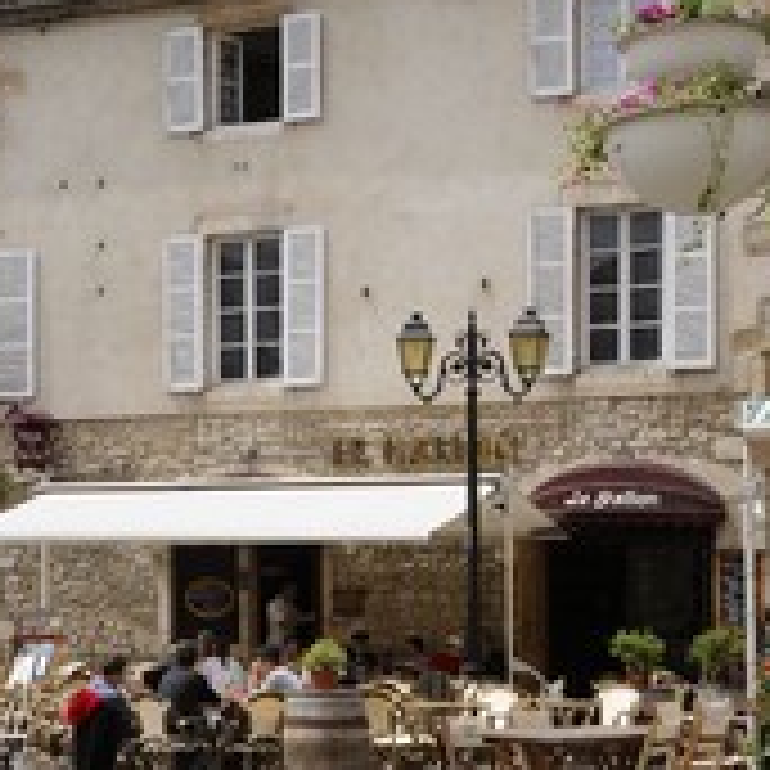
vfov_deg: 19.6
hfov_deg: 19.6
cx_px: 200
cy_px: 536
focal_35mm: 88
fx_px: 2215
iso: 200
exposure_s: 1/160
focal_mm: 42
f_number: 13
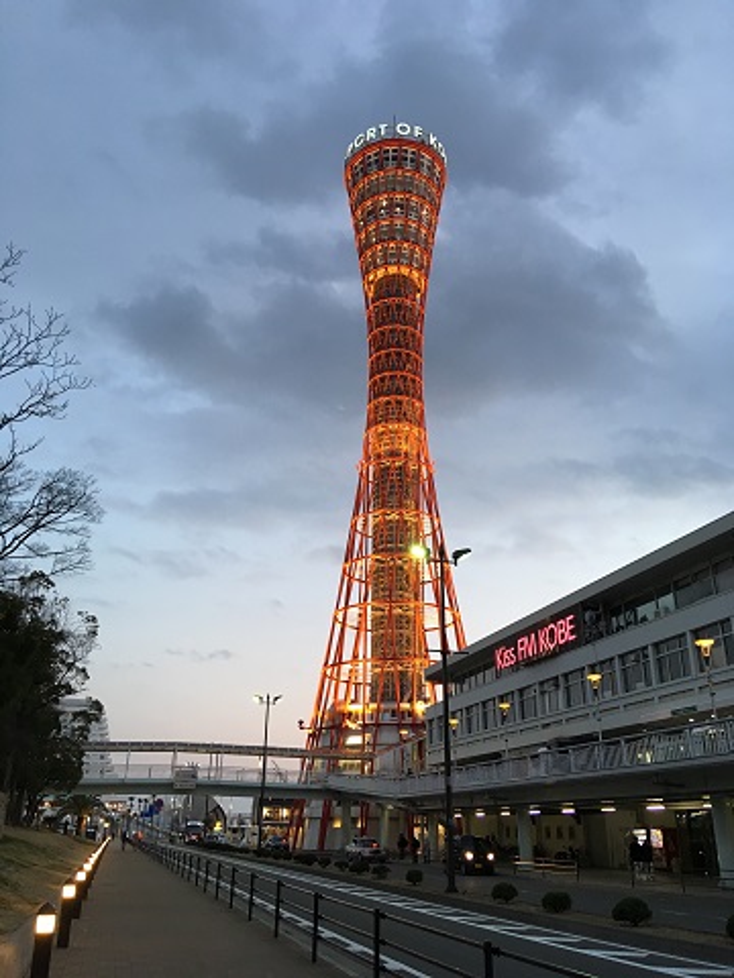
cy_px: 489
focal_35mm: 29
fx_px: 820
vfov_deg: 61.7
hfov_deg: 48.2
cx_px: 367
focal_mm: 4.15
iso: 80
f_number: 2.2
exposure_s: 1/30
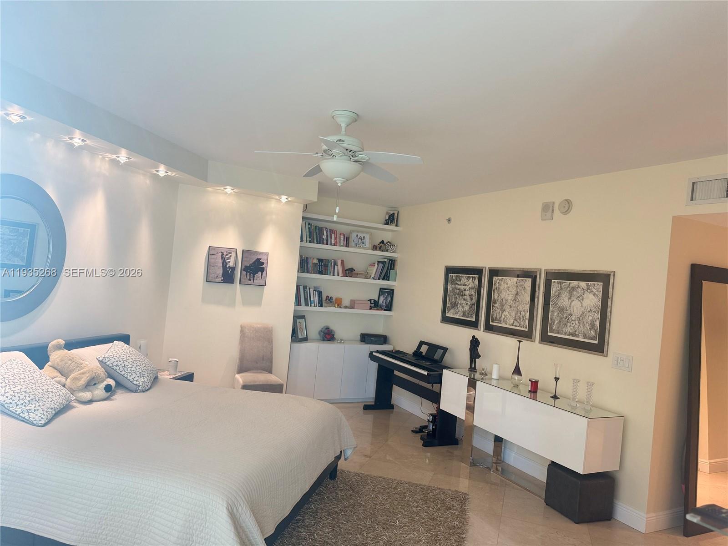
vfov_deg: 56.8
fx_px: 505
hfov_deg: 71.6
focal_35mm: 24
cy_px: 273
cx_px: 364
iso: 100
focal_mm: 6.76
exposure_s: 1/121
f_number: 1.78
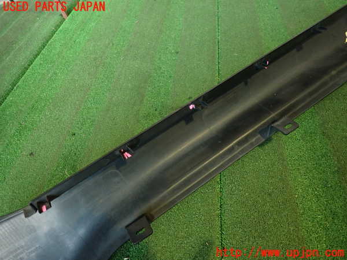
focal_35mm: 25
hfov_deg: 69.4
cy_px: 130
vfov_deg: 54.9
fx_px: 251
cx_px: 174
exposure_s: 1/30
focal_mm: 4.5
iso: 400
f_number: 2
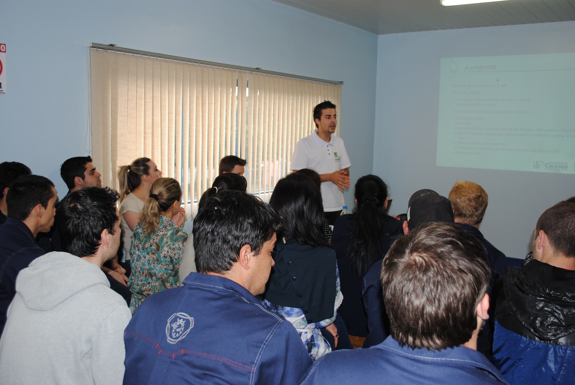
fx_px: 576
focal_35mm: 36
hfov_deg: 53.1
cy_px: 192
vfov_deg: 37.0
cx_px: 288
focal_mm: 24
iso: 200
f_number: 4
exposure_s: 1/60
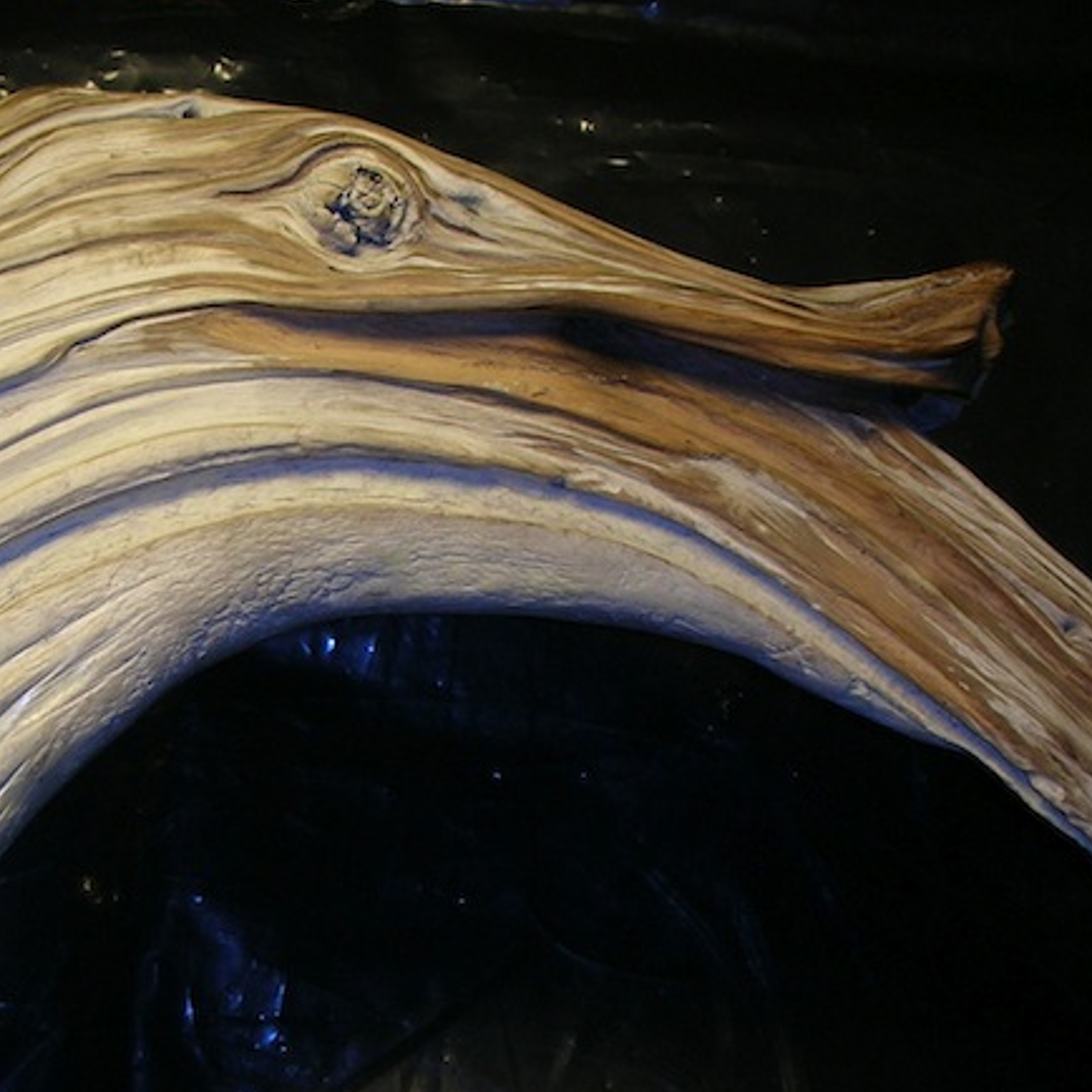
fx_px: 2641
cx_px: 195
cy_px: 755
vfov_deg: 23.2
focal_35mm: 74
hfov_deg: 23.0
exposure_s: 1/30
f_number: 3
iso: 50
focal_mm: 5.8
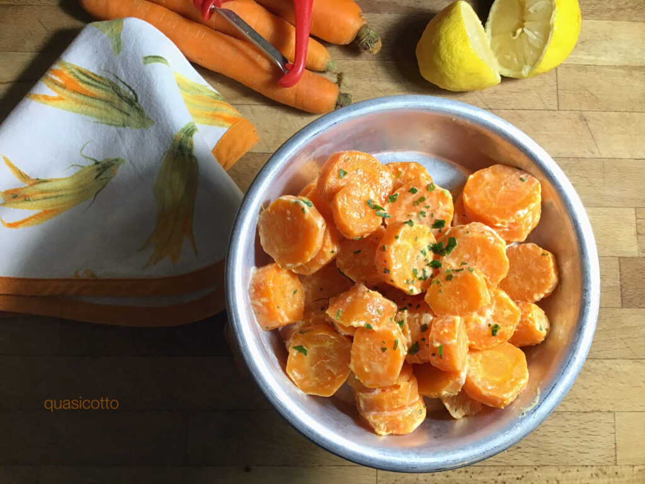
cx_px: 322
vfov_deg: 45.4
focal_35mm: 31
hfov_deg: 58.4
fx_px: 578
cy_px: 242
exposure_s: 1/33
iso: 32
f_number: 2.4
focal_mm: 3.3
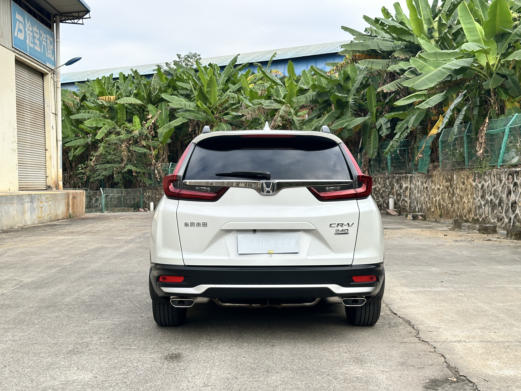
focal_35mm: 48
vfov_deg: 30.3
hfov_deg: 39.7
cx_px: 260
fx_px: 722
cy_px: 196
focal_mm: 6.86
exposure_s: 1/1541
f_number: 1.78
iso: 64
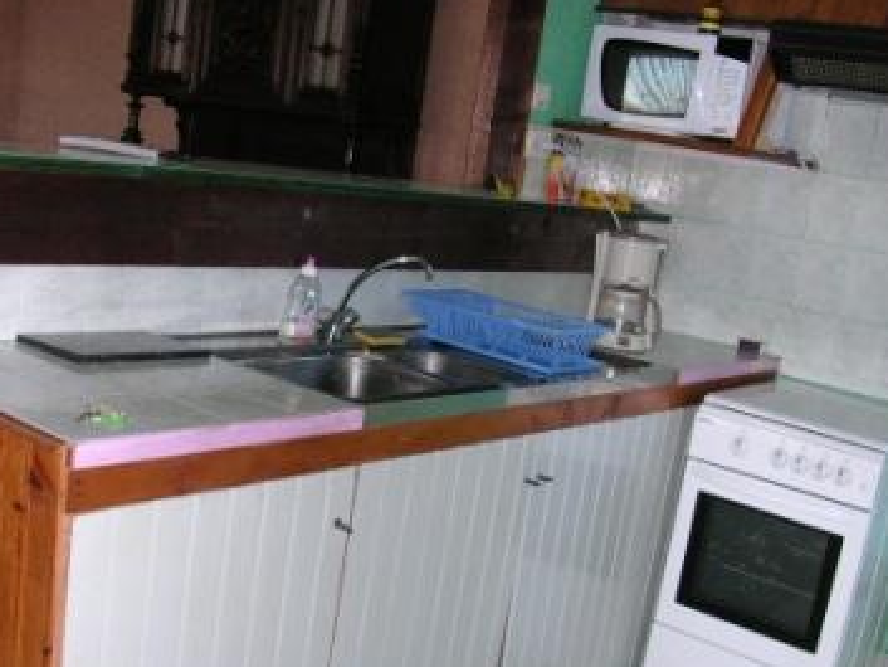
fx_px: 1206
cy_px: 395
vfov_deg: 30.8
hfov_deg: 40.4
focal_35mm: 47
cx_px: 402
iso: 176
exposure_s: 1/60
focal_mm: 5.6
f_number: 2.7
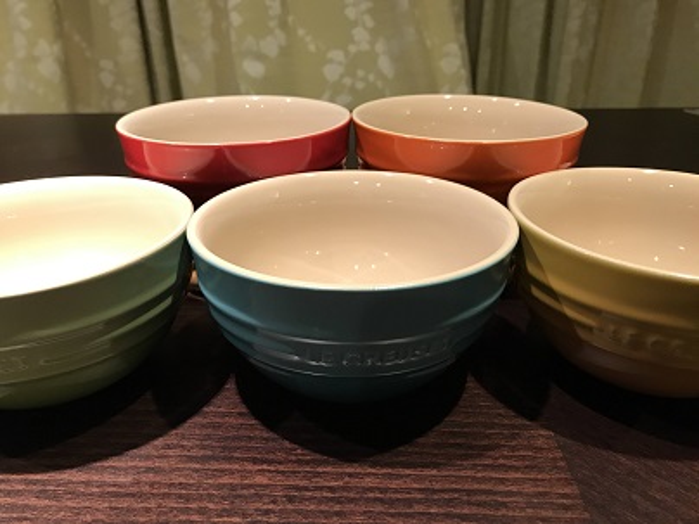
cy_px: 262
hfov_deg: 63.4
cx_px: 350
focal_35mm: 28
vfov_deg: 49.7
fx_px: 565
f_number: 1.8
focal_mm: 3.99
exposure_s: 1/17
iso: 40
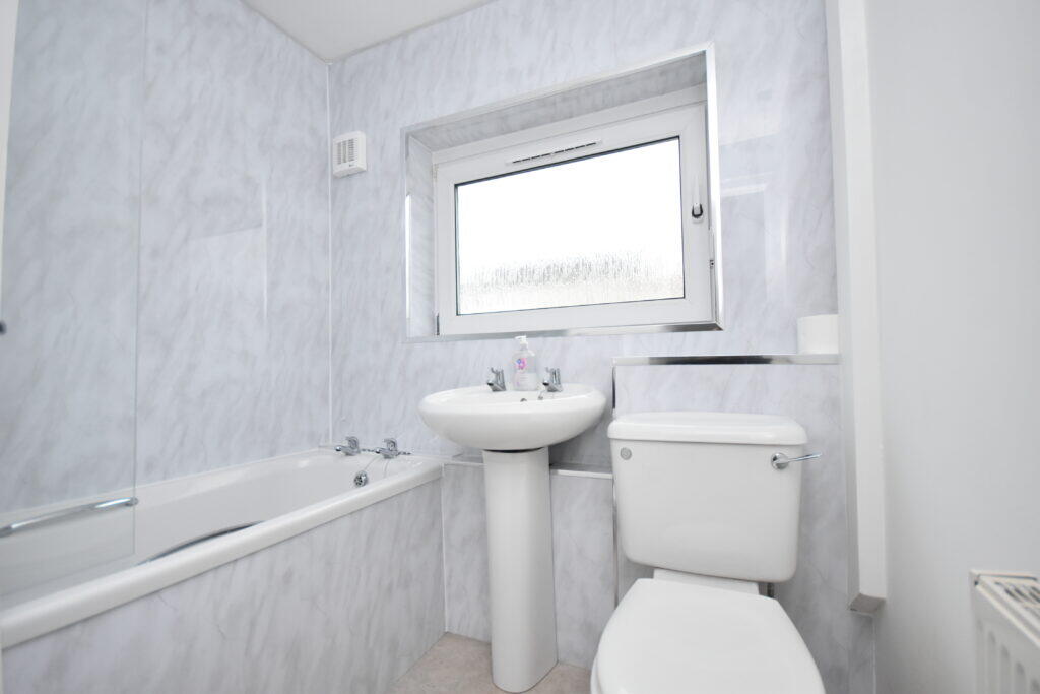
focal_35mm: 15
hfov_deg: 100.4
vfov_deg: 77.3
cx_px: 520
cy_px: 347
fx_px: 433
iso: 1100
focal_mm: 10
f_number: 4
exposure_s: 1/60
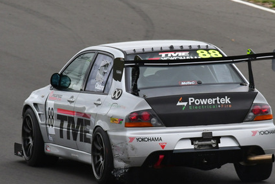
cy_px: 66
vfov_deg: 1.1
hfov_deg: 1.7
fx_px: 9466
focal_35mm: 1238
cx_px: 119
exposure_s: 1/640
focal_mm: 440
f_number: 11
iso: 800
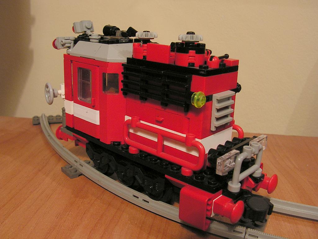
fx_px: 331
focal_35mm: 36
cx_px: 159
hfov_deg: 51.4
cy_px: 120
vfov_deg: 39.7
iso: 100
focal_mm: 6
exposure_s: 1/4
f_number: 3.2
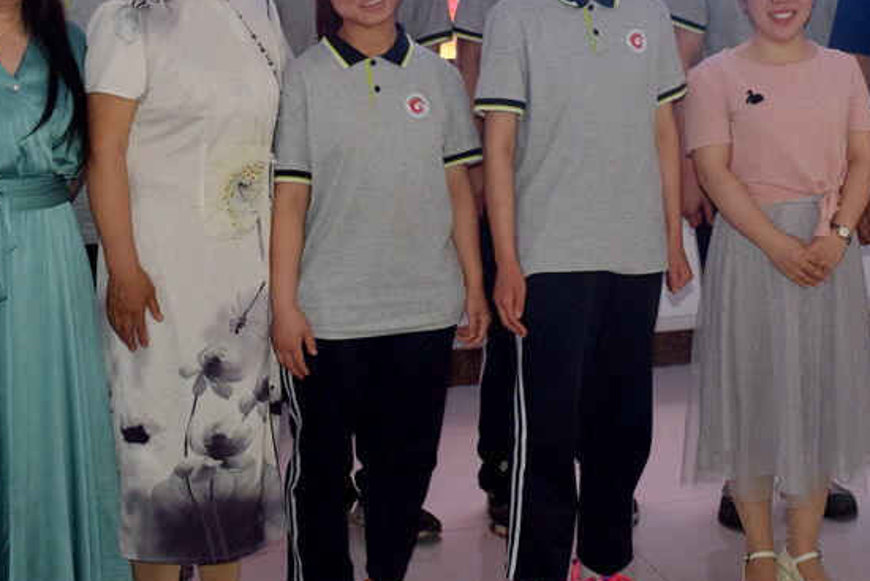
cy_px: -30
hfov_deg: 27.6
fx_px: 1740
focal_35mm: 72
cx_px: 685
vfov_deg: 18.3
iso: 800
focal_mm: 22
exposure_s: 1/100
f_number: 5.6
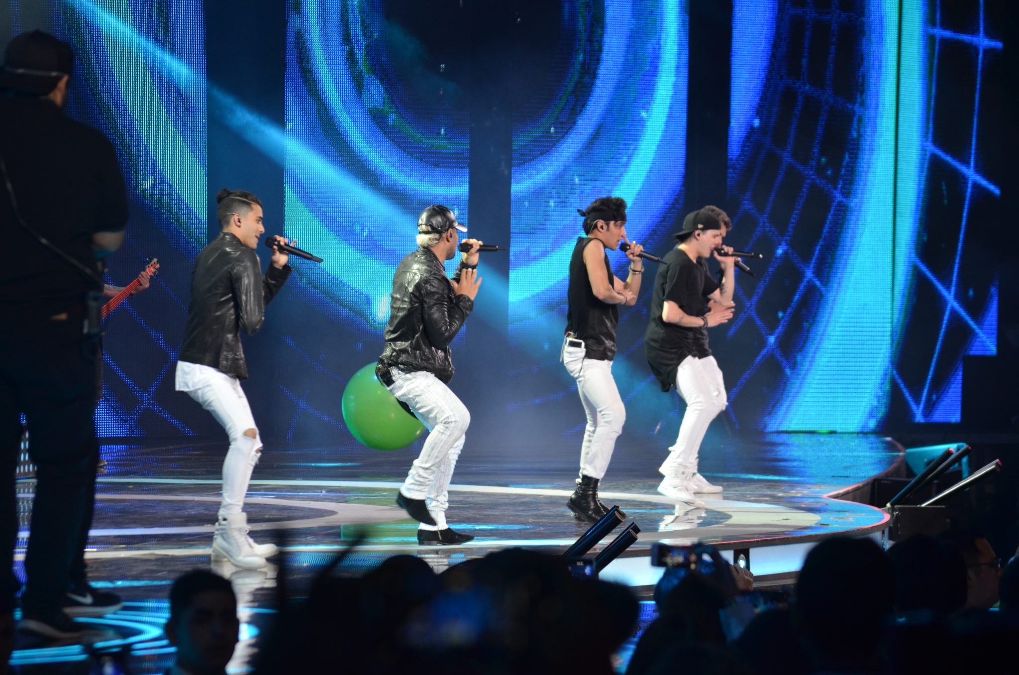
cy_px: 338
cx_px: 510
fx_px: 5084
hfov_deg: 11.4
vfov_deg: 7.6
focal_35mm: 180
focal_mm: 120
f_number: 4.8
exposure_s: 1/125
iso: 800
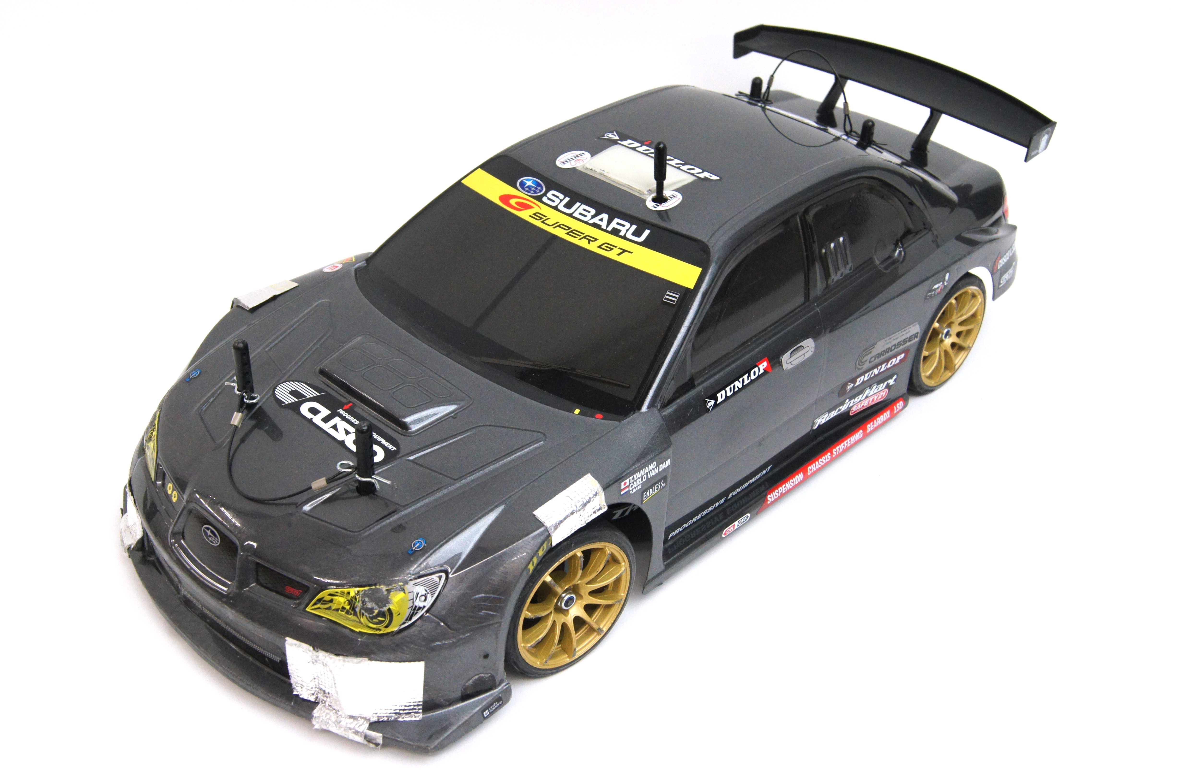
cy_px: 392
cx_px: 590
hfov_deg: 49.6
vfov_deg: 34.1
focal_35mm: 39
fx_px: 1276
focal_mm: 26
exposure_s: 1/50
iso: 1600
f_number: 10
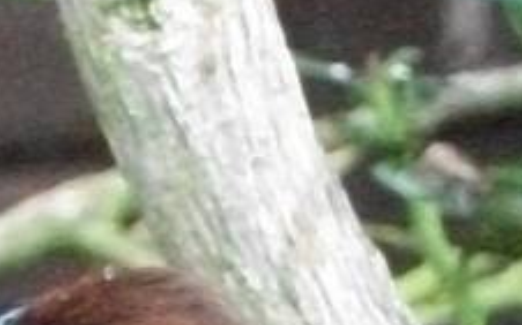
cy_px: 950
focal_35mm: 722
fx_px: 10266
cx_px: 240
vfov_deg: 1.8
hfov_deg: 2.9
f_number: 5.2
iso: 800
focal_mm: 17.1
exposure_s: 1/60
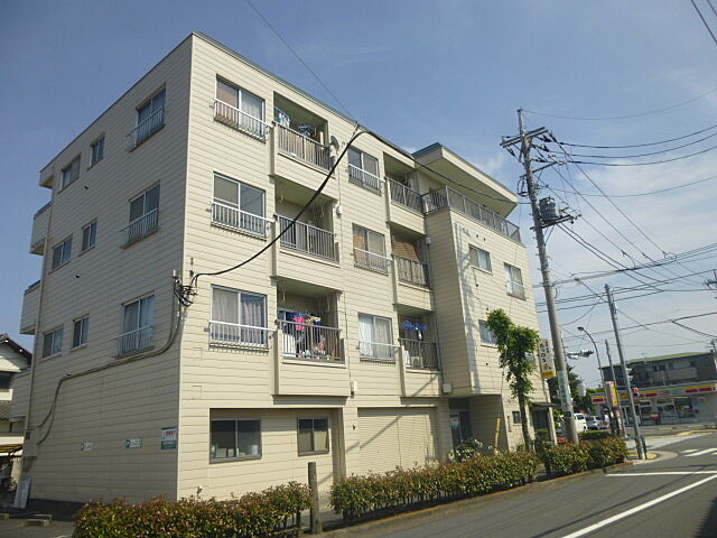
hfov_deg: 69.4
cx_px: 358
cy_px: 269
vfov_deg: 54.9
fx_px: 518
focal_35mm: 25
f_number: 9
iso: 100
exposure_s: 1/250
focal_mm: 4.5
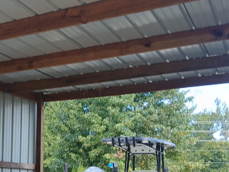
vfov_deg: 25.6
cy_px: 158
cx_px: 65
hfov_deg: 34.4
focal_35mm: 55
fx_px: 364
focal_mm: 3.98
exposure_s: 1/60
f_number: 1.8
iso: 20
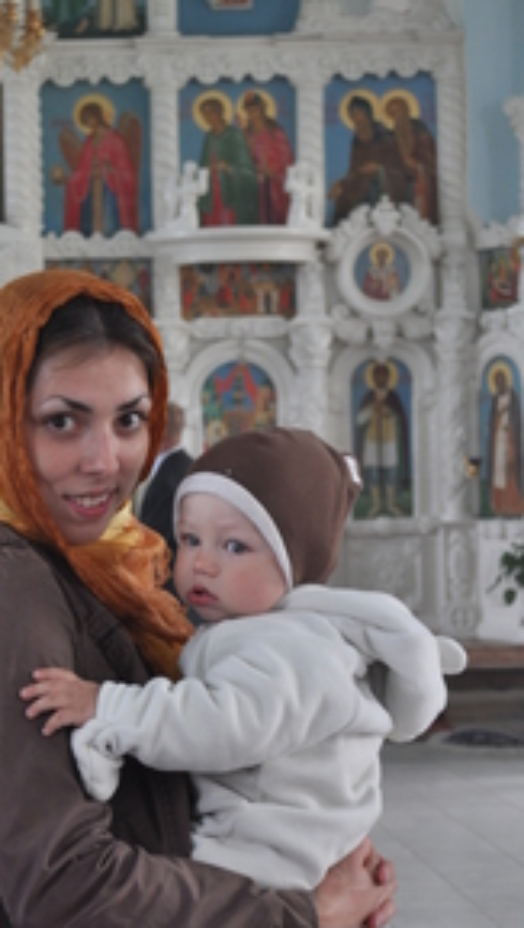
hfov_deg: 13.7
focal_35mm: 88
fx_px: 2169
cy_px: 588
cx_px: 111
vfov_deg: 24.1
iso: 400
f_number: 5
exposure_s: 1/30
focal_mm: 36
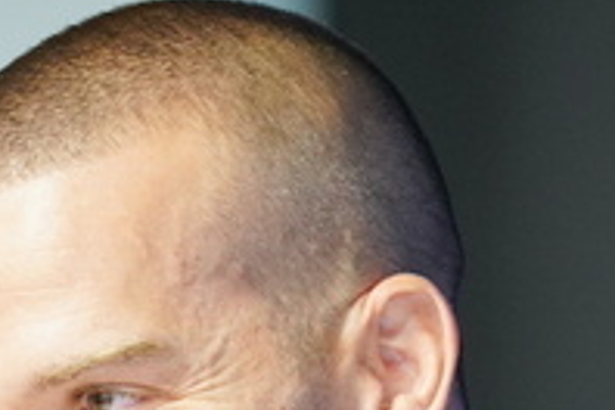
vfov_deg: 1.9
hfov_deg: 2.8
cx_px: 158
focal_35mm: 734
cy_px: 658
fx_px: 12538
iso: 2500
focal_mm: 200
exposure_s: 1/400
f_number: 2.8
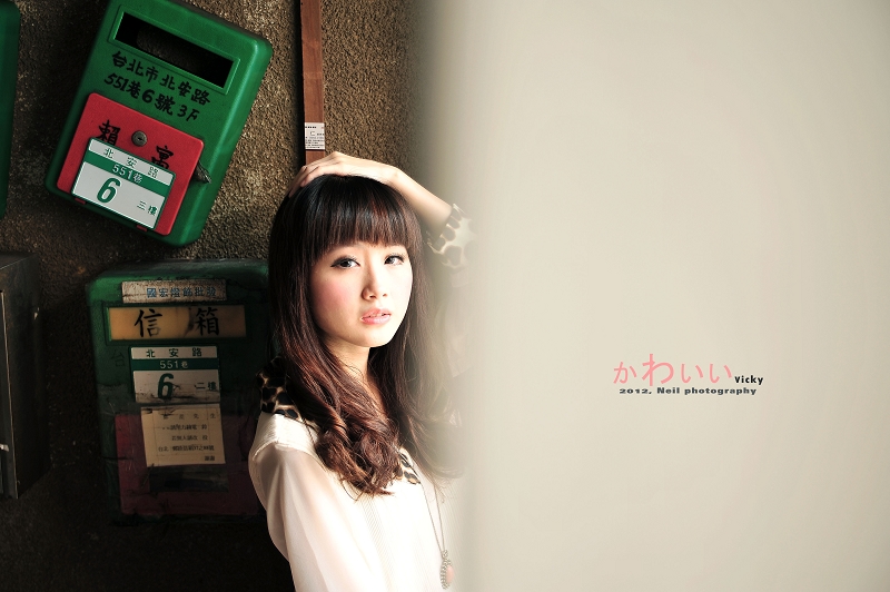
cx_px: 445
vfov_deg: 29.2
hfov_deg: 42.8
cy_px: 296
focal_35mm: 46
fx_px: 1136
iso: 400
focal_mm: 46
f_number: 2.8
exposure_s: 1/50
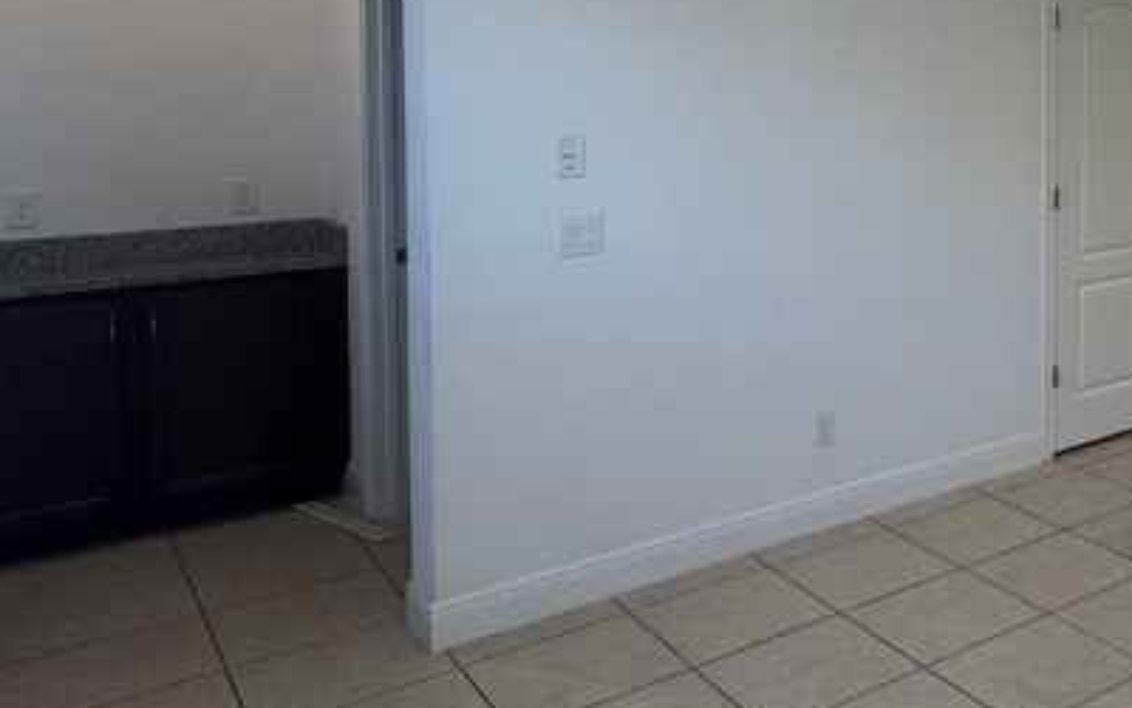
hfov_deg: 43.0
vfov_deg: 32.4
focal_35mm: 38
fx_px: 1172
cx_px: 1174
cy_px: 116
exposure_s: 1/120
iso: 125
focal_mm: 2.22
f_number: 2.2
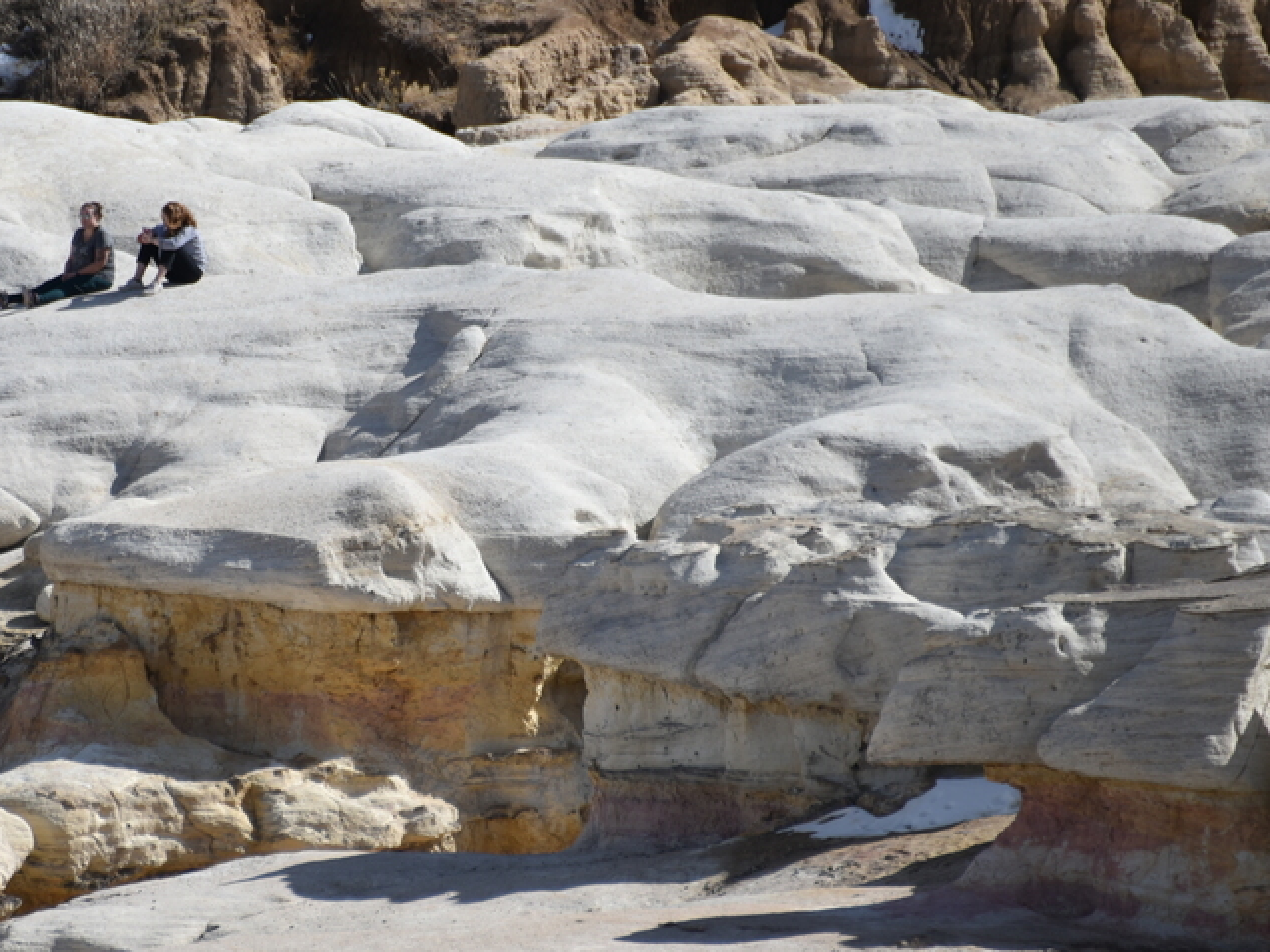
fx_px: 21283
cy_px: 444
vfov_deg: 2.6
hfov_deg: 3.4
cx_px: 329
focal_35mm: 580
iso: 100
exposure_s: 1/640
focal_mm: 300
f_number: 6.3
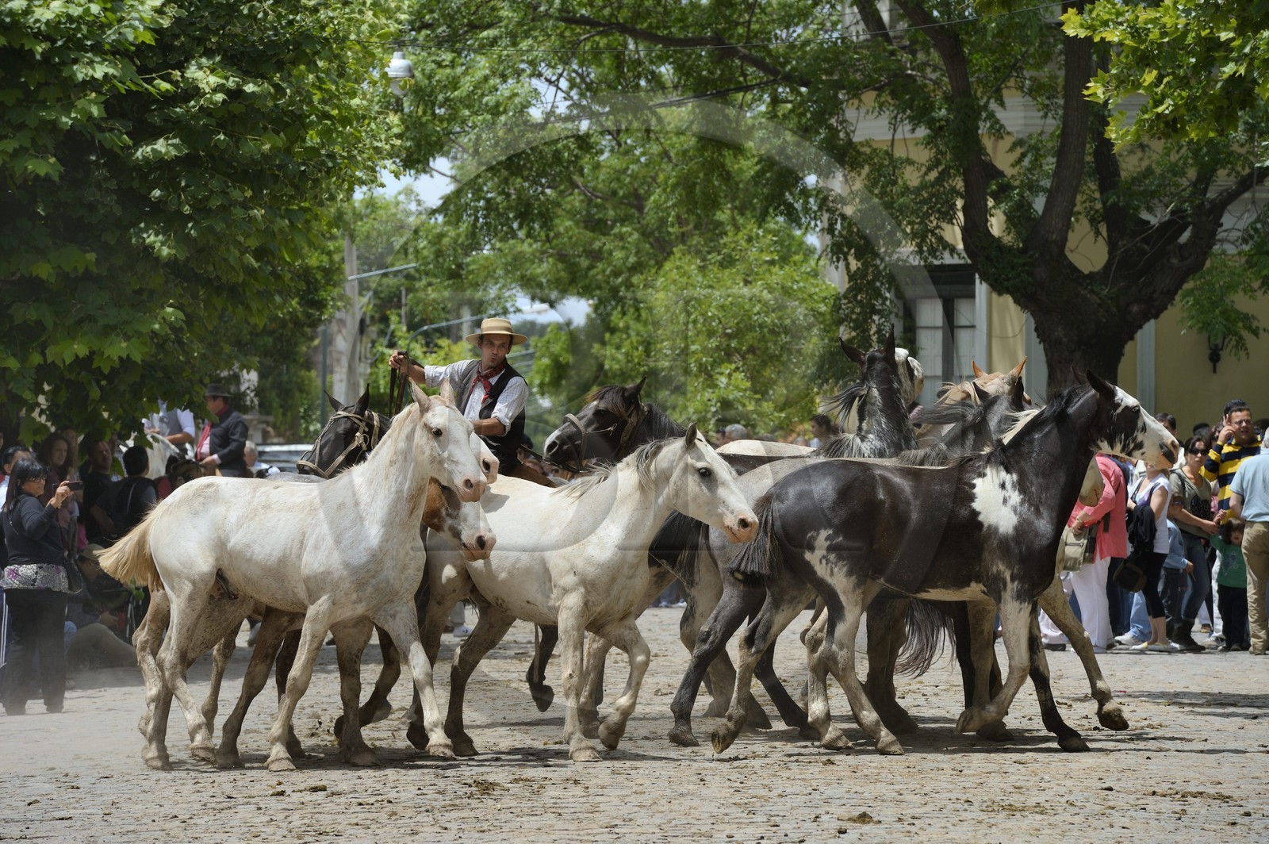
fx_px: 7044
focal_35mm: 200
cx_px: 634
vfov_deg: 6.9
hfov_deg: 10.3
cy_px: 422
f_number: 9
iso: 400
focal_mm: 200
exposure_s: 1/800
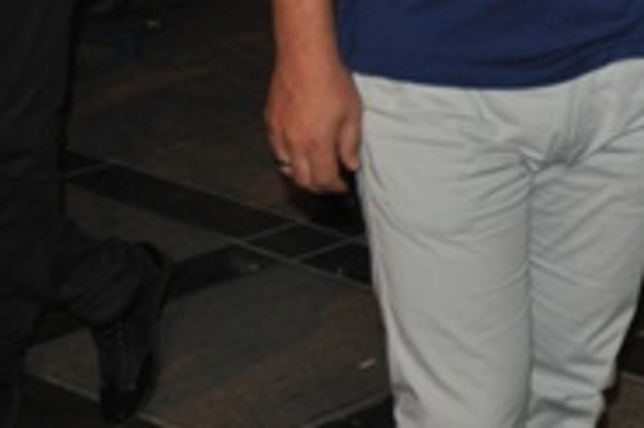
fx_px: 2037
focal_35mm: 114
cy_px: -169
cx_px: 1048
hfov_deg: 16.0
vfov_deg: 11.6
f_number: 3.5
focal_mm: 22
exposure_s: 1/60
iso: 800
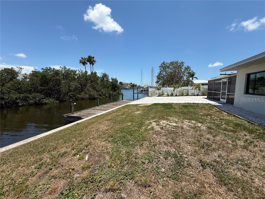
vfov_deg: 85.7
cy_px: 100
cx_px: 132
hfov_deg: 102.1
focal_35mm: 14
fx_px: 107
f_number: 2.2
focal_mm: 2.22
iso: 50
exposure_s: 1/2611
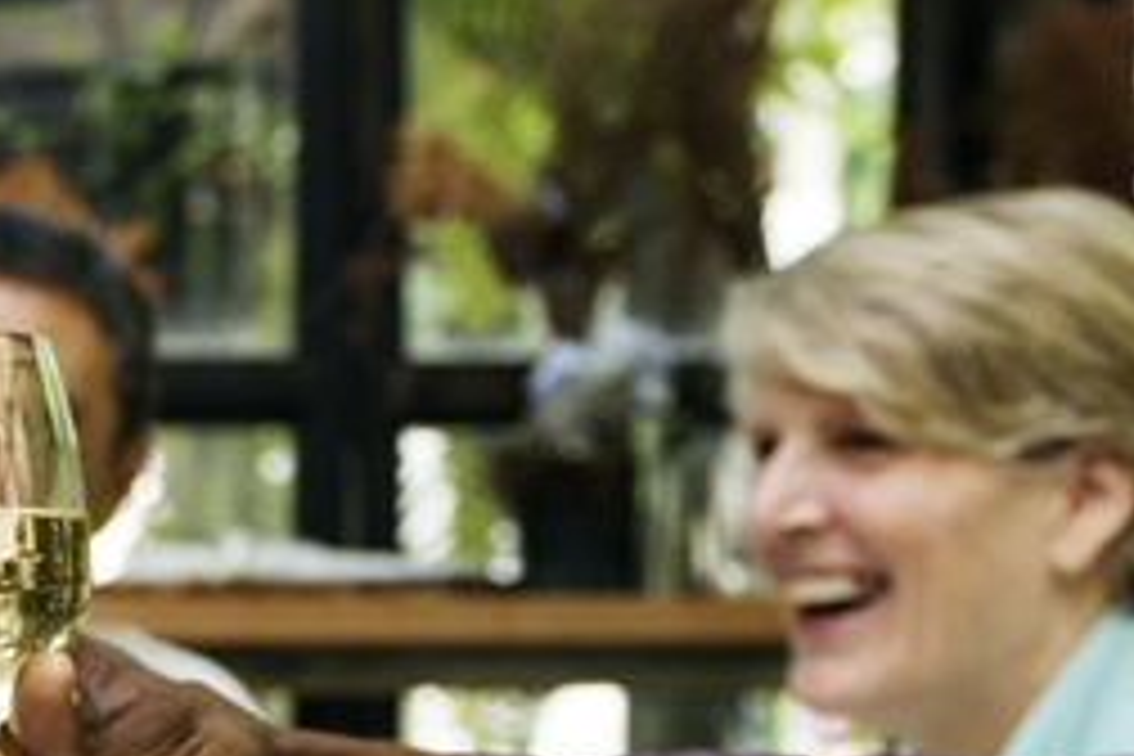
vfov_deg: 10.9
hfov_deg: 15.6
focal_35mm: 124
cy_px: 853
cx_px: -410
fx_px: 3906
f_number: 2.8
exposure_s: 1/125
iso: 200
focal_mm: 26
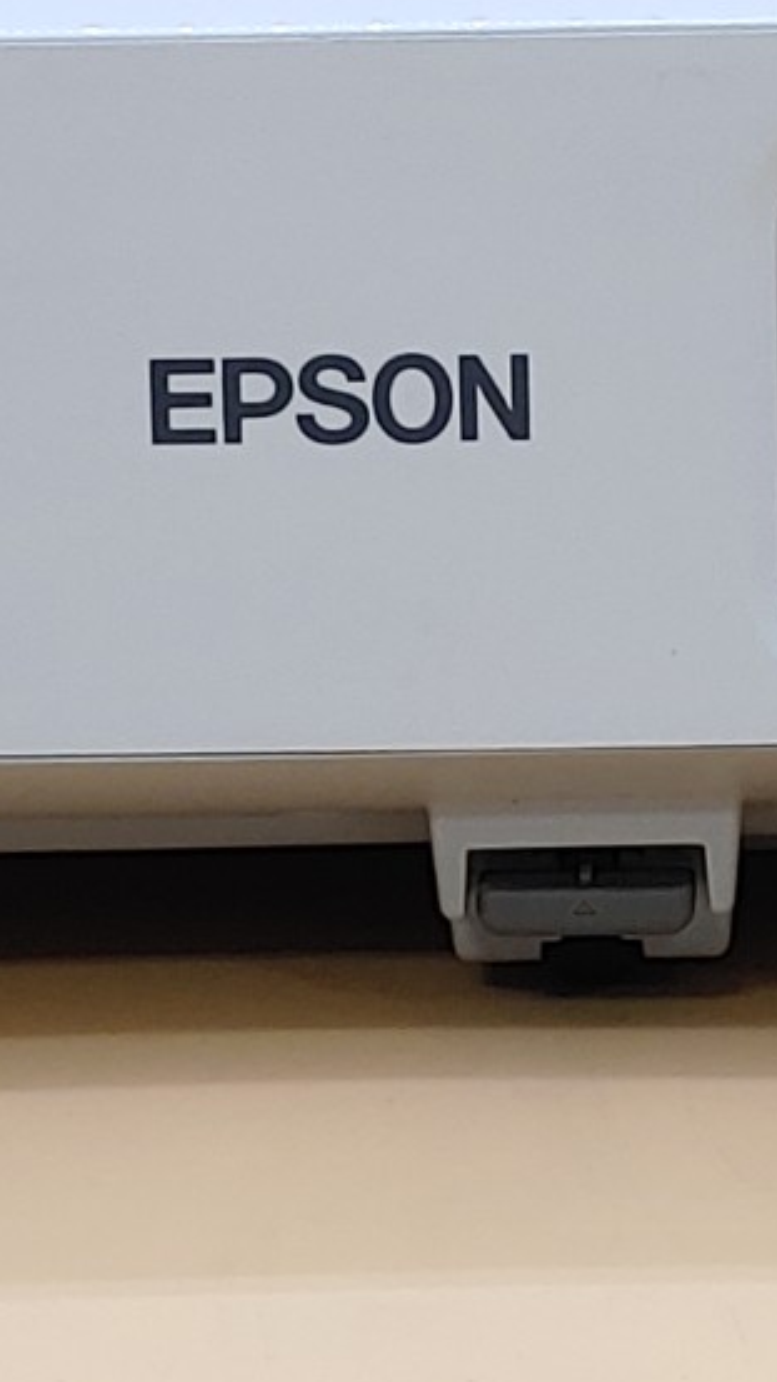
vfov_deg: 15.4
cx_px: 592
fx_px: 5092
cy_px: 410
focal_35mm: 139
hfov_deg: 8.7
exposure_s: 1/96
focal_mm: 4.36
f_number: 1.8
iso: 50
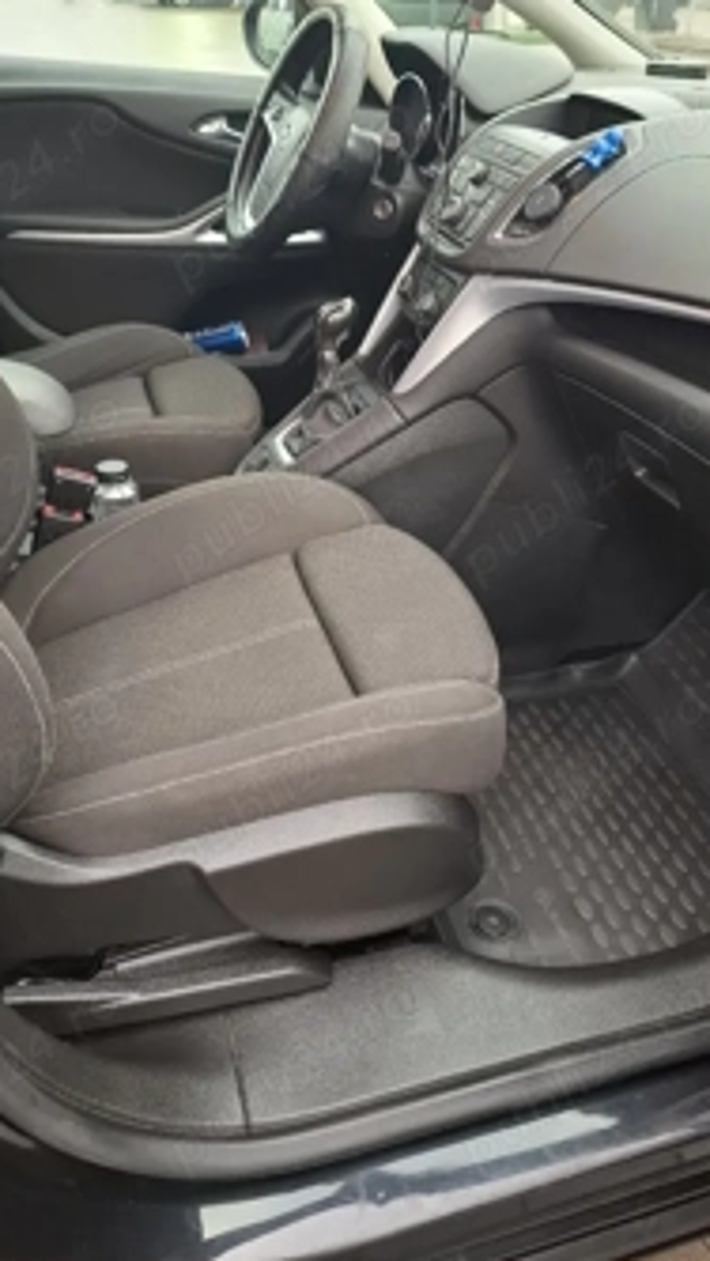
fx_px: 1004
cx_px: 366
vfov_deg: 63.9
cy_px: 532
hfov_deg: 39.0
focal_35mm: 30
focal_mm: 5.54
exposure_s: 1/33
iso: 320
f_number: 1.8
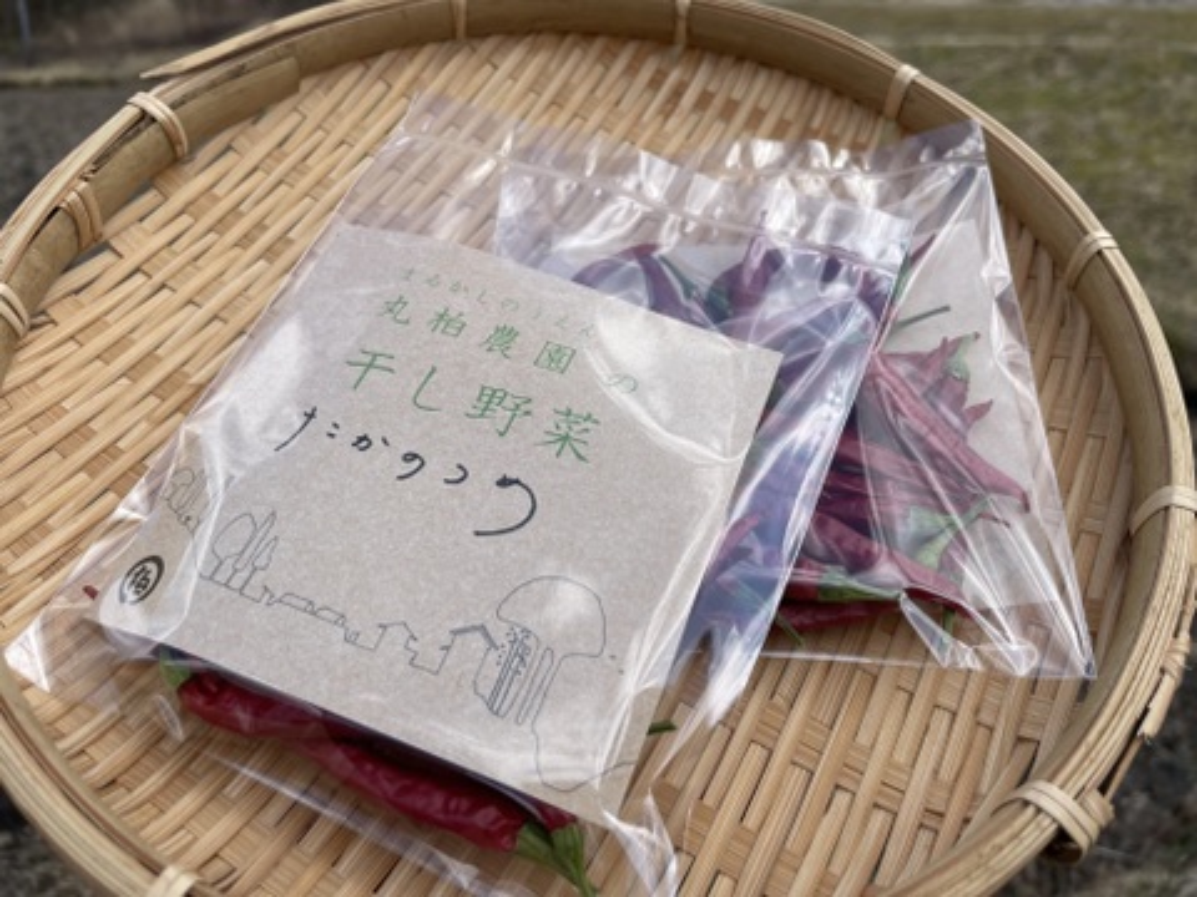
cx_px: 598
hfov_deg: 67.3
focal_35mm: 26
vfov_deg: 53.1
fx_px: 899
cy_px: 448
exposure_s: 1/2257
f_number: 1.6
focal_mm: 4.2
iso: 32
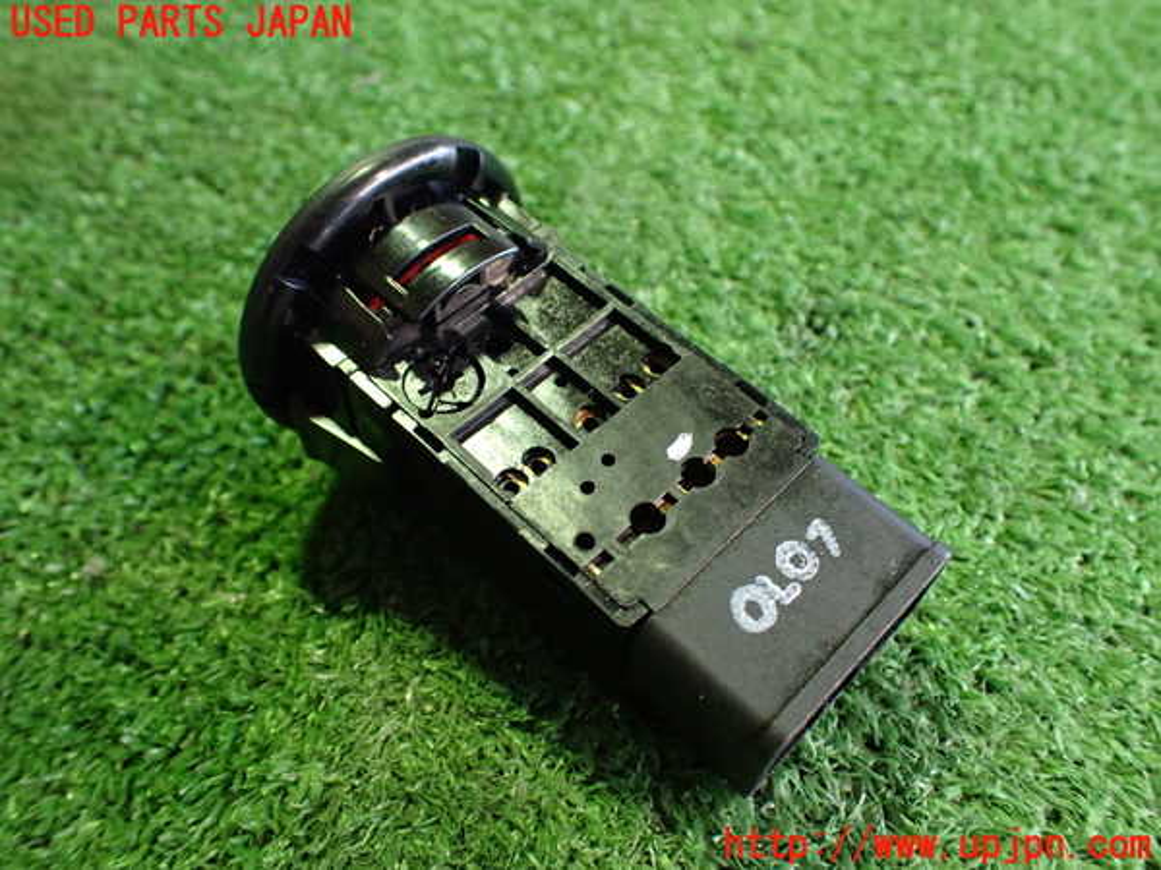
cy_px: 435
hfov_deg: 60.0
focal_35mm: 30
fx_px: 1006
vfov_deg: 46.8
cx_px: 580
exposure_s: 1/50
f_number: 2.3
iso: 800
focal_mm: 5.4
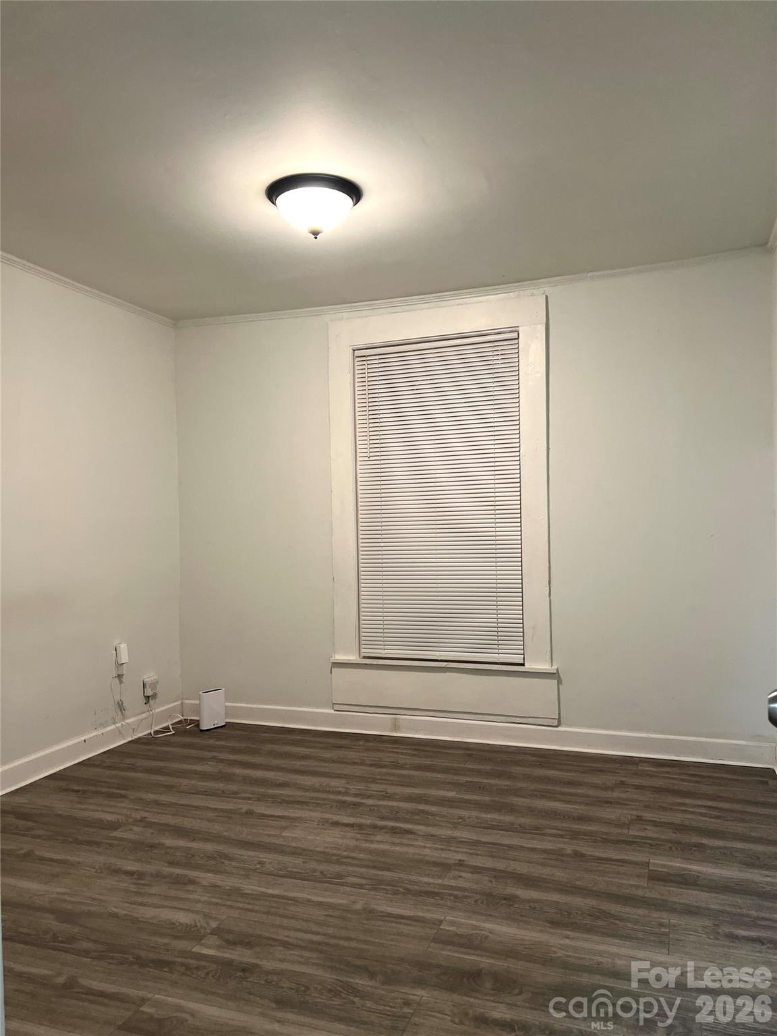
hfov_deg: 53.1
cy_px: 518
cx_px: 388
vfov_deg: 67.3
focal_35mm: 26
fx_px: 778
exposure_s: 1/60
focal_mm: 5.7
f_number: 1.5
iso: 250
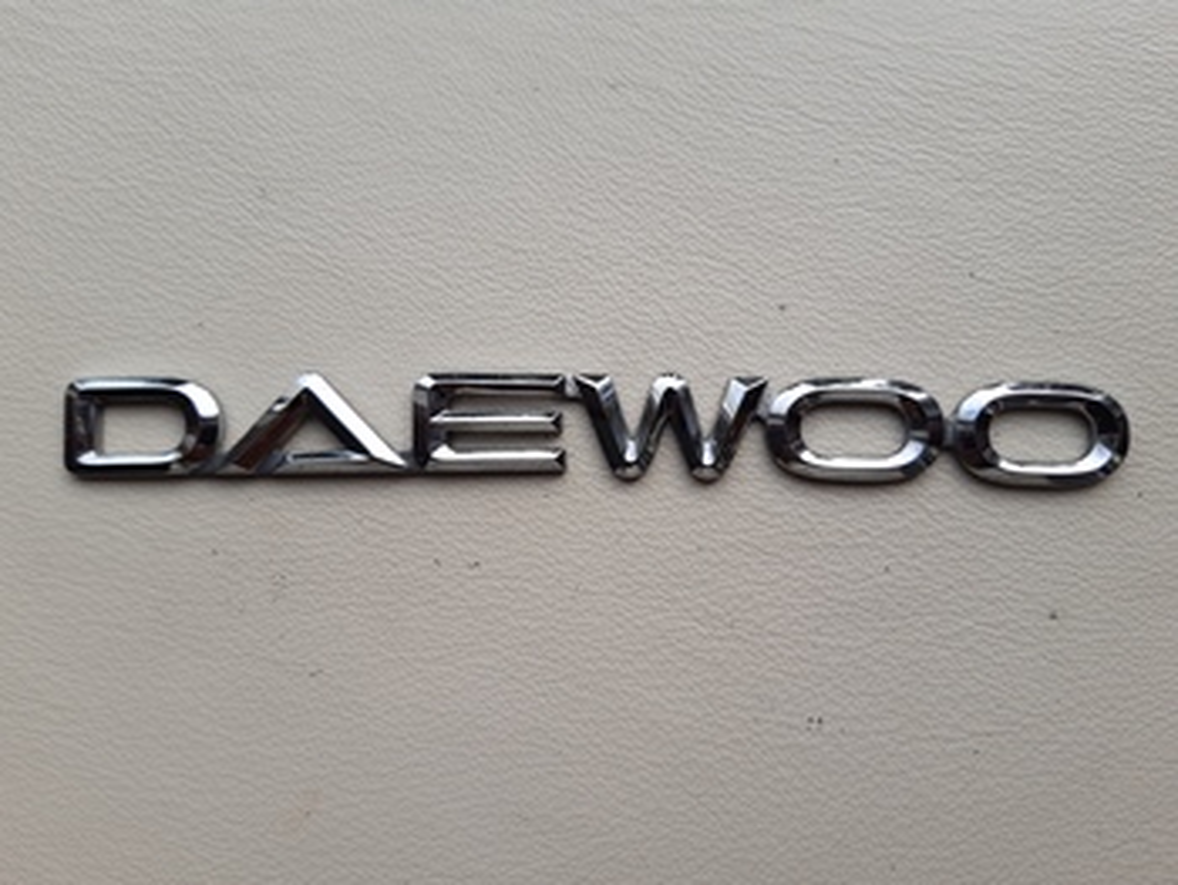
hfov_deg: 67.3
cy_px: 442
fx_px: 885
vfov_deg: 53.1
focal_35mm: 26
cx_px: 589
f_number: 1.7
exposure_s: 1/426
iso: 40
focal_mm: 3.92
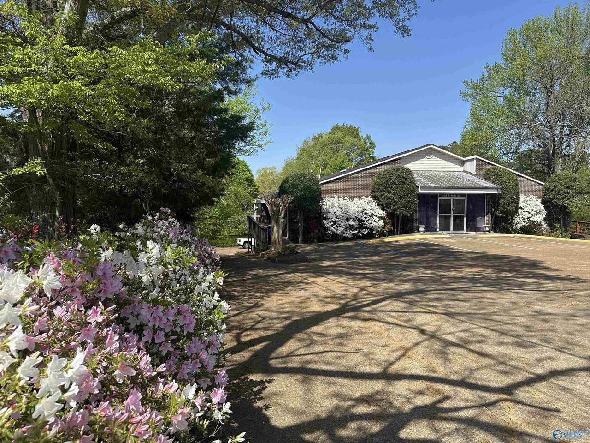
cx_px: 295
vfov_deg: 56.8
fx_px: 409
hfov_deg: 71.6
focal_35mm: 24
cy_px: 222
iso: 80
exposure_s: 1/3155
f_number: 1.78
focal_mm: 6.86
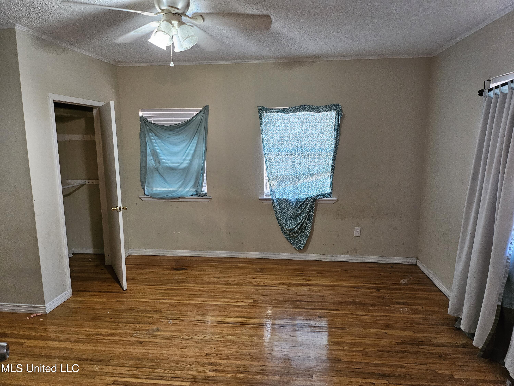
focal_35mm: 24
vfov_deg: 56.8
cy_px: 193
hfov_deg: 71.6
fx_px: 356
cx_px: 257
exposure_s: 1/60
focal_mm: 5
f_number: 1.8
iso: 640
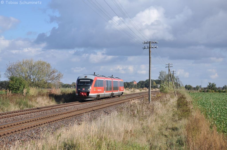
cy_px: 75
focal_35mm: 93
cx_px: 114
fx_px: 586
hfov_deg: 21.9
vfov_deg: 14.7
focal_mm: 62
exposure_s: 1/500
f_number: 9
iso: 200
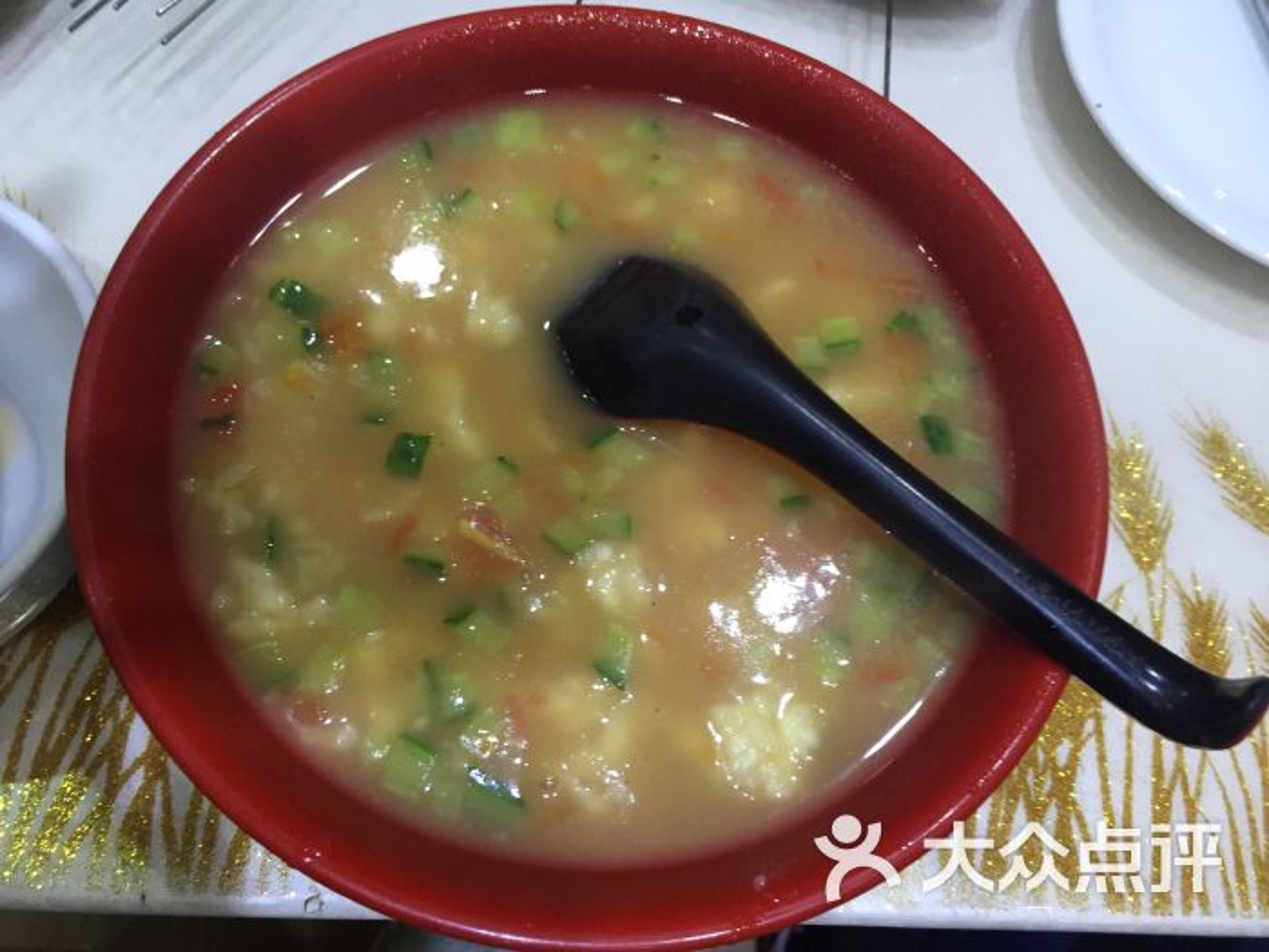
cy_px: 476
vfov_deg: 48.2
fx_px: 1063
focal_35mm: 29
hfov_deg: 61.7
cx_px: 634
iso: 125
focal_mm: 4.15
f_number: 2.2
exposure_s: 1/33
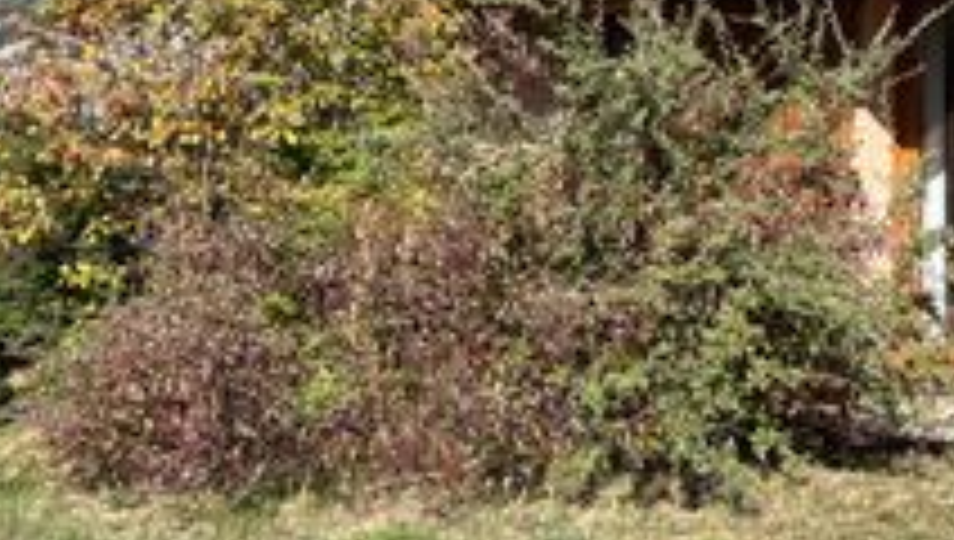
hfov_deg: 26.3
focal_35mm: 80
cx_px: 639
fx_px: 2027
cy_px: -279
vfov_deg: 14.2
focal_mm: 5.7
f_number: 1.5
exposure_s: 1/2695
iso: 50
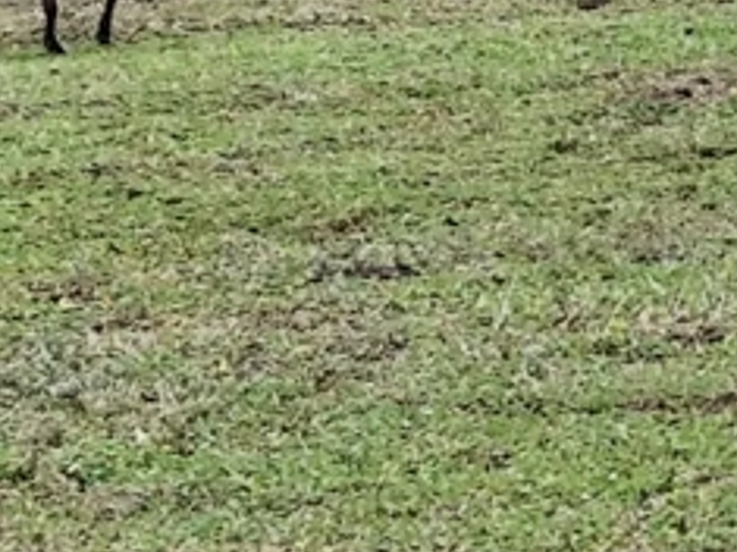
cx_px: 1421
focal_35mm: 307
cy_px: 242
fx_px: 6533
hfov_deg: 6.3
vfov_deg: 4.8
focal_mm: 6.19
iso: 50
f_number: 1.65
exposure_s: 1/238
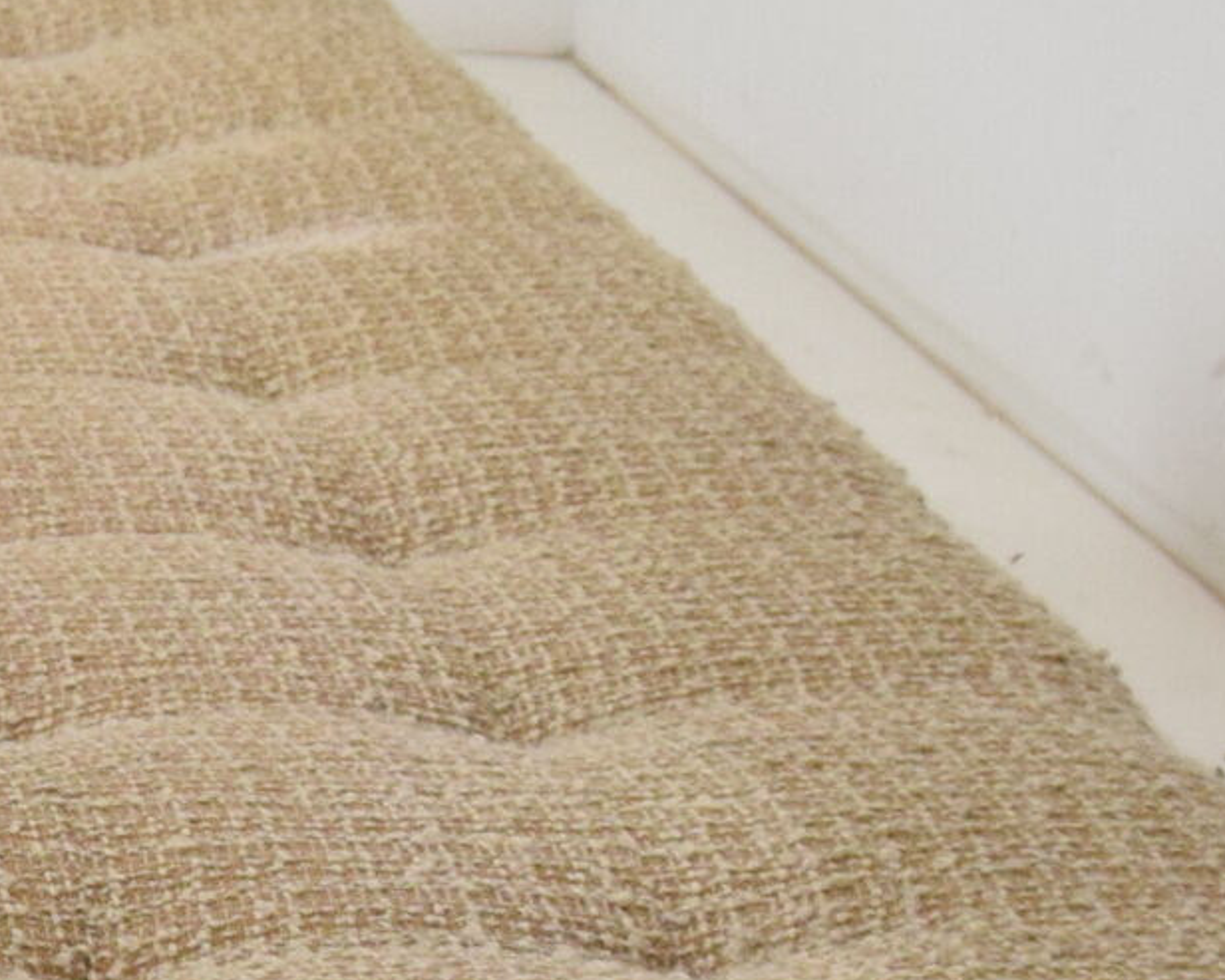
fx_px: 5703
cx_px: -674
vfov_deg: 9.7
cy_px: 1073
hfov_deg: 11.7
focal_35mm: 157
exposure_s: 1/200
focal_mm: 23
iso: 1600
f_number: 7.1
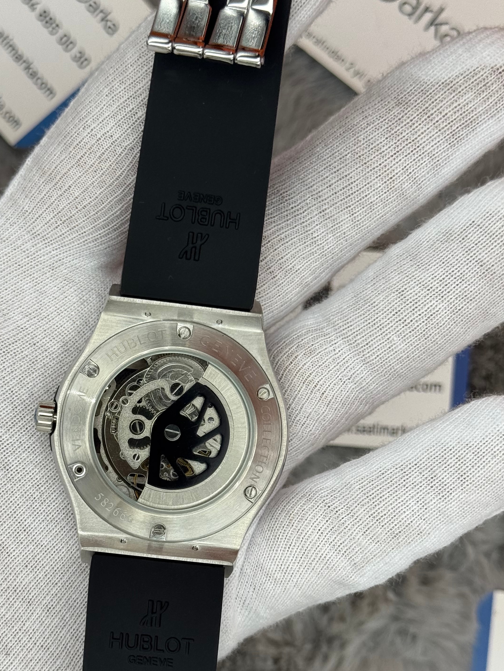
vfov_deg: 28.4
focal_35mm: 68
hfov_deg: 21.5
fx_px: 1320
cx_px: 167
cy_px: 440
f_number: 1.78
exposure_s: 1/917
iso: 64
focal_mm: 6.76
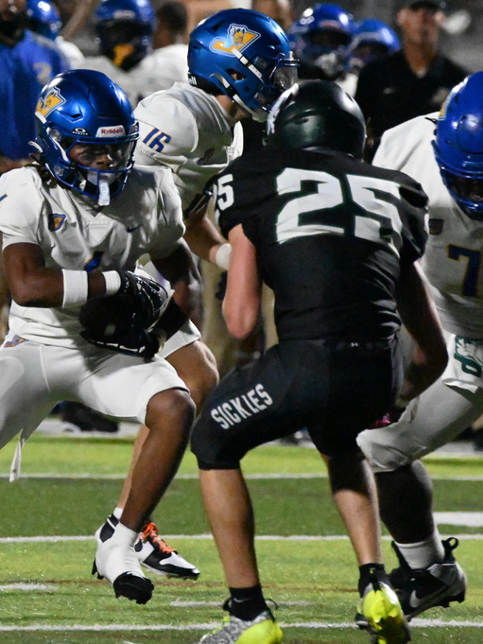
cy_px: 322
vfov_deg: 2.3
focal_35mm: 846
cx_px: 97
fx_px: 15734
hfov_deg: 1.8
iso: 32000
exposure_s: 1/1000
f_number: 7.1
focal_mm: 390
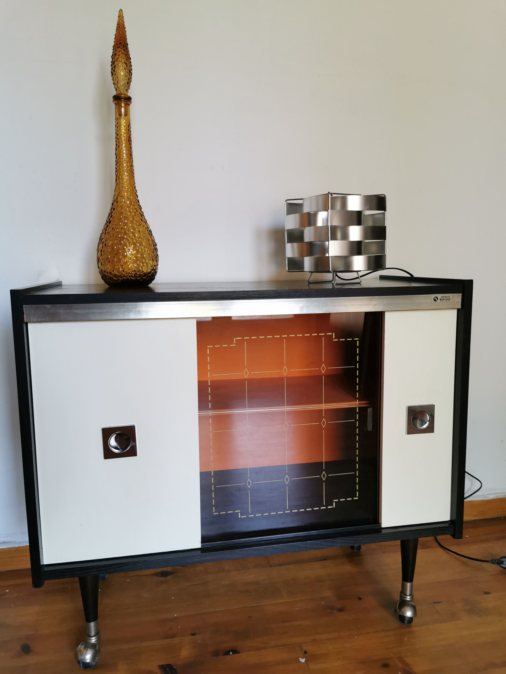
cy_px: 337
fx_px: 526
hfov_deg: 51.4
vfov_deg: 65.3
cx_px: 253
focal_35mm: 27
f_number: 1.6
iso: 125
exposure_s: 1/60
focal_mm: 5.56
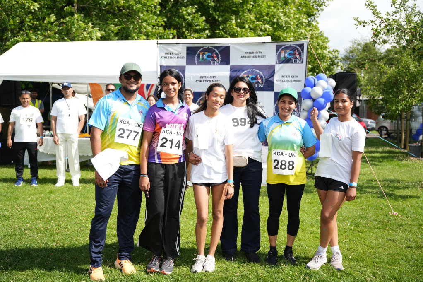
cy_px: 141
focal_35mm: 39
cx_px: 212
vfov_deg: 34.0
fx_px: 462
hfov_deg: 49.2
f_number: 2.8
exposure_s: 1/4000
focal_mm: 39.3
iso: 400
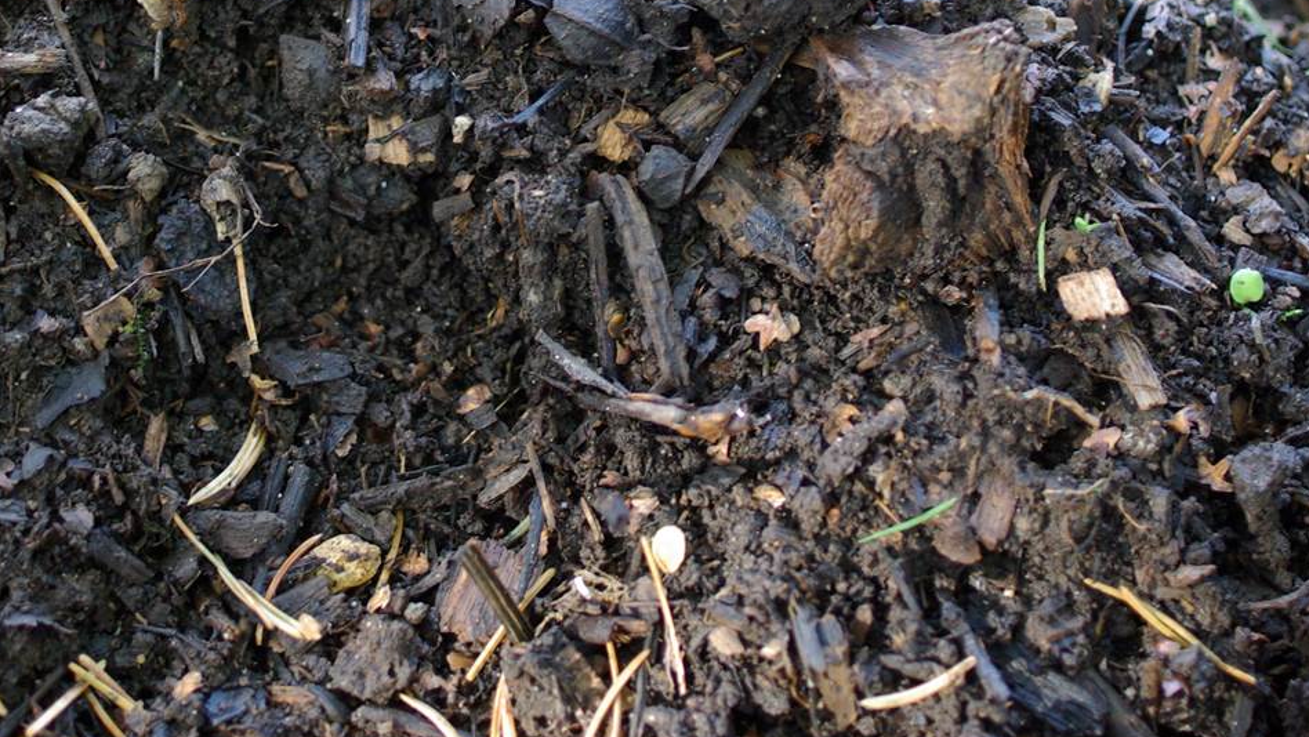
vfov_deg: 12.9
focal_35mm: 93
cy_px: 12
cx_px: 519
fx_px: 3225
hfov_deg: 22.9
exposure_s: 1/45
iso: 400
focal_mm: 35
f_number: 2.8
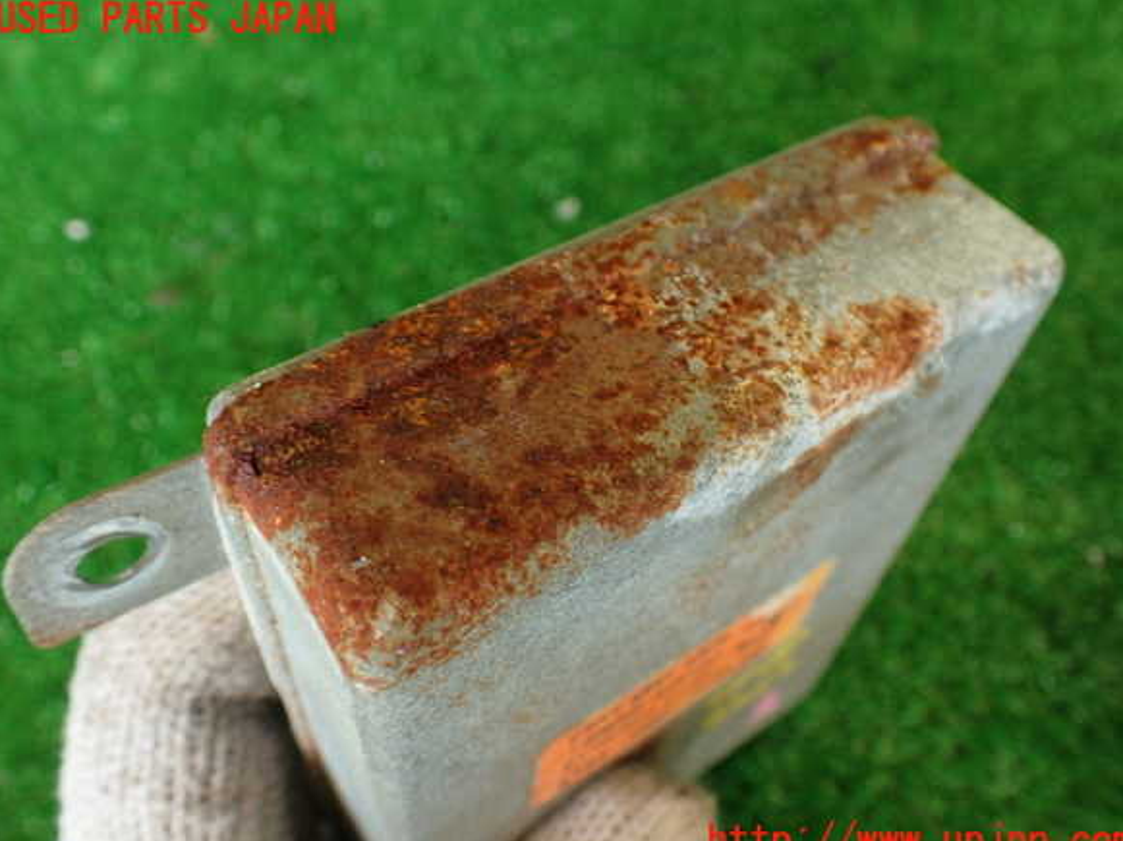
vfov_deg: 45.4
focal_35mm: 31
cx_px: 564
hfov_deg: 58.4
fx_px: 1005
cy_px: 431
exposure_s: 1/50
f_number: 2.3
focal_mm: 5.4
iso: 200
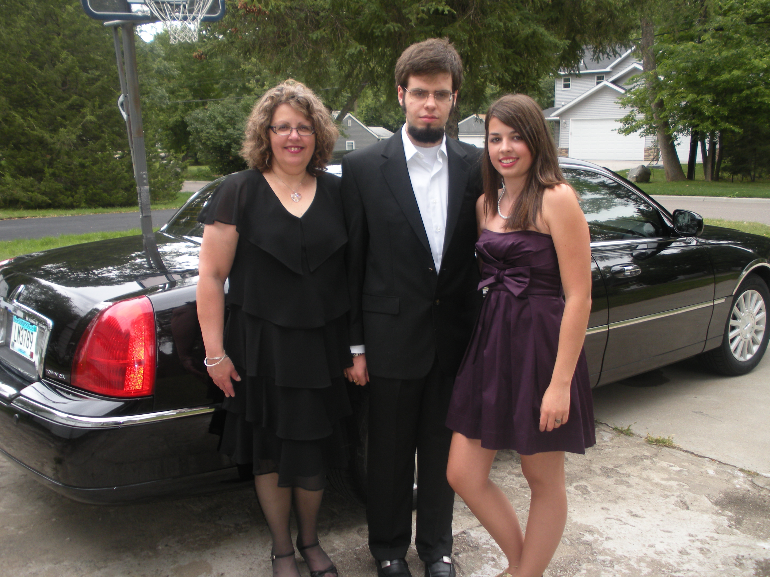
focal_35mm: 36
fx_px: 801
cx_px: 385
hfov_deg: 51.4
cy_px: 288
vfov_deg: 39.7
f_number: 3.5
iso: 64
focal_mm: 6.3
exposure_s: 1/30
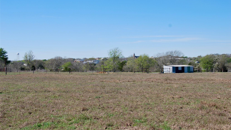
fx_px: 349
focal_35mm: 57
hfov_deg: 36.6
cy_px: 55
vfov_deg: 21.1
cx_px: 116
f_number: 8
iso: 100
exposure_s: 1/250
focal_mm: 36
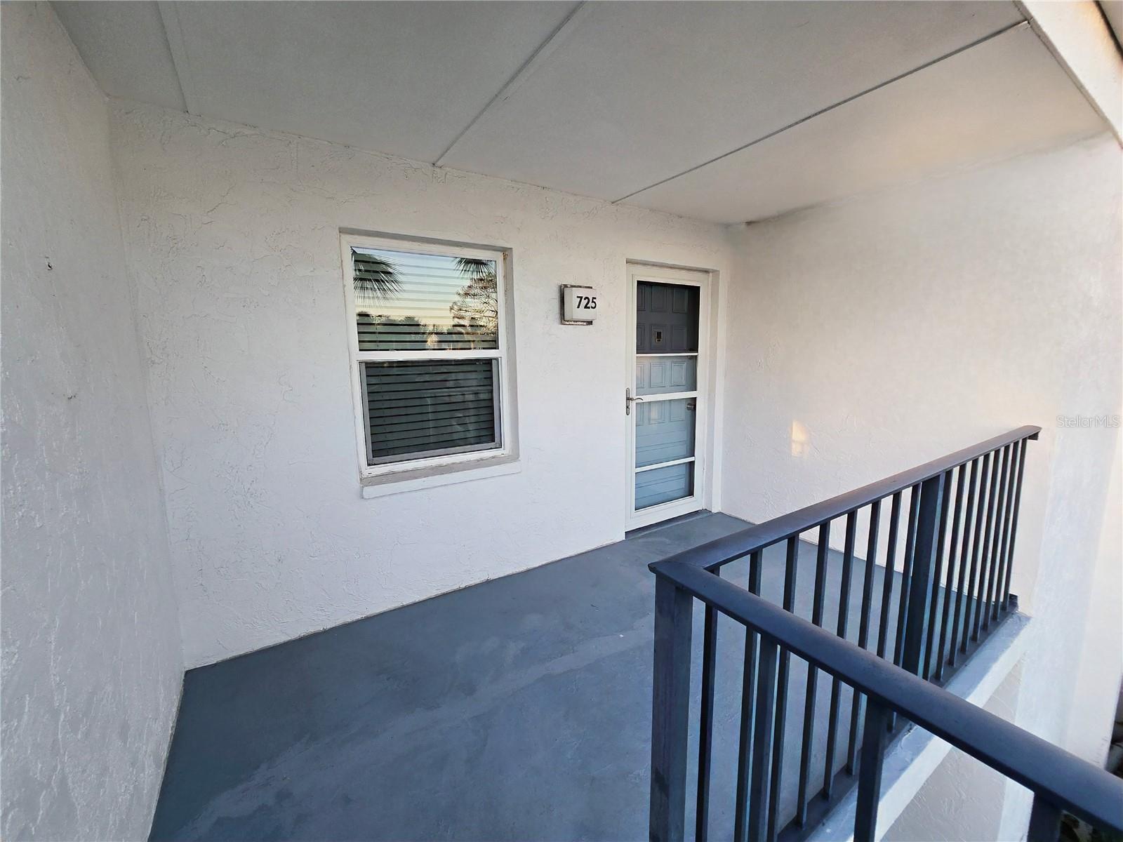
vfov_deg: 89.9
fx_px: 422
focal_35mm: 13
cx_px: 562
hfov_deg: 106.2
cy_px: 421
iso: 64
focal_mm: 2.2
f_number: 2.2
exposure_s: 1/120
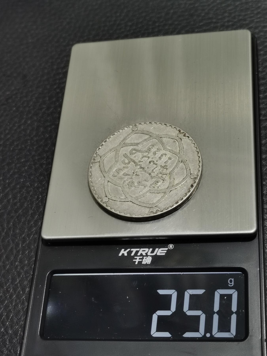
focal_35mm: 63
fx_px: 648
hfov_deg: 23.3
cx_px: 134
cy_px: 178
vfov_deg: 30.7
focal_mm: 5.58
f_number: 1.8
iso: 80
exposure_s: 1/100
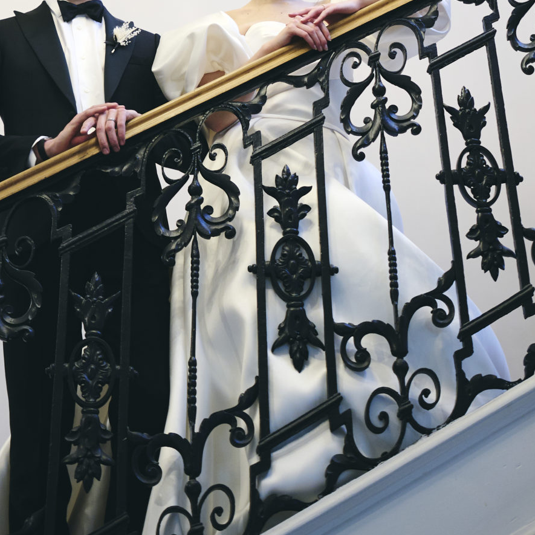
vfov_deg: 18.4
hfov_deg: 20.0
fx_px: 1504
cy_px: -206
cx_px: 118
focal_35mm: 86
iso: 400
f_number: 2.8
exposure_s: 1/60
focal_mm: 35
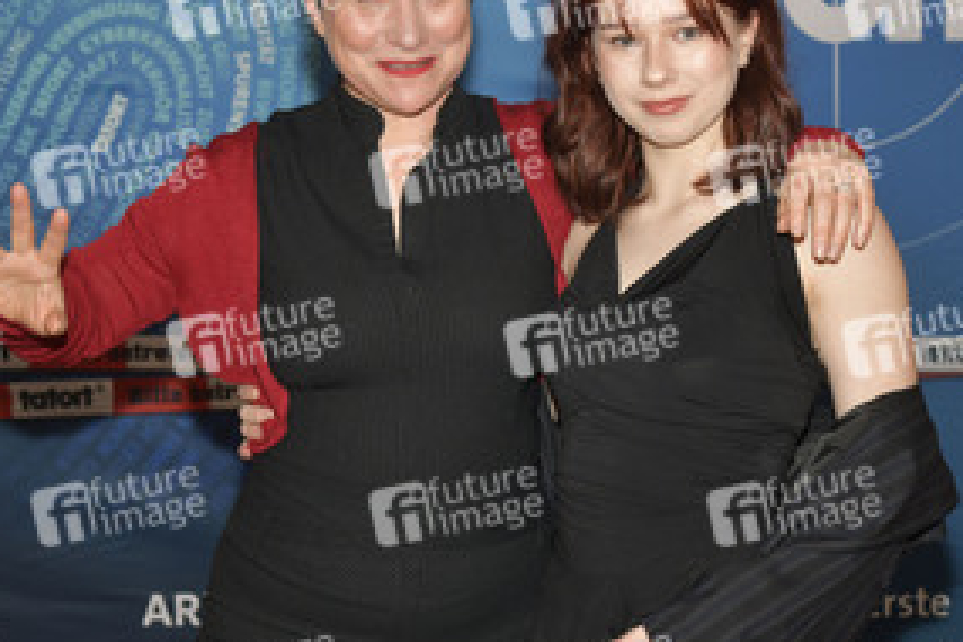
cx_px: 502
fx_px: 2327
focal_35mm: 87
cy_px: 253
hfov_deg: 23.4
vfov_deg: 15.7
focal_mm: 55
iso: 640
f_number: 5.6
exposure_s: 1/200
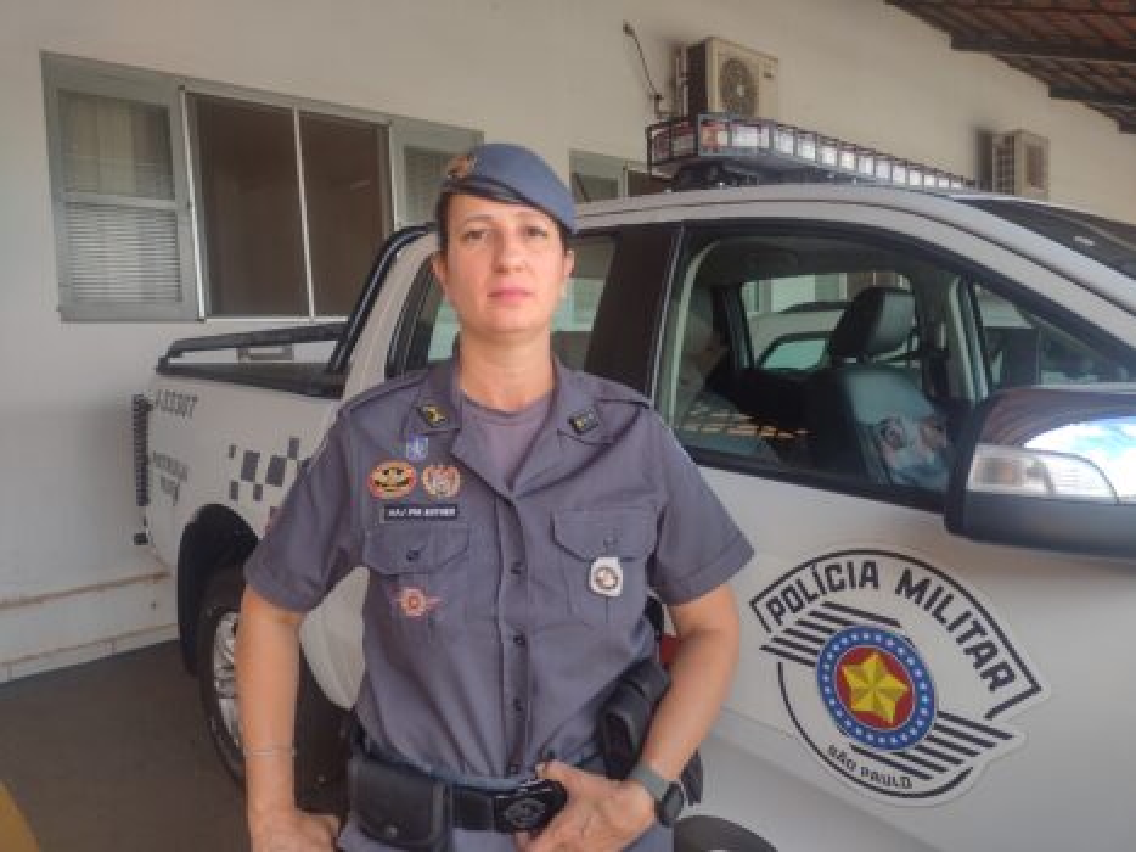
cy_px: 426
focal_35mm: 27
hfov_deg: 65.3
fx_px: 886
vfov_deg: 51.3
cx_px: 568
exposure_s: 1/224
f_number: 1.7
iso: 100
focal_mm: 4.71
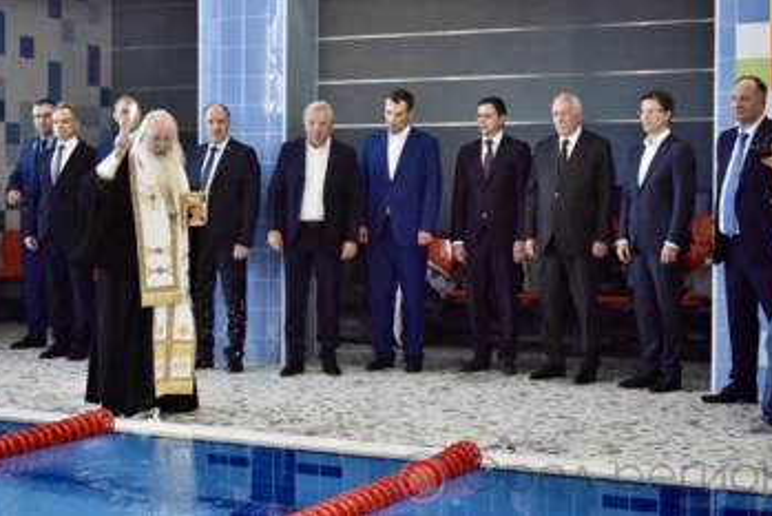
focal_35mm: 71
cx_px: 354
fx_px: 1523
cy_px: 223
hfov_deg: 28.4
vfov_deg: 19.2
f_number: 5.6
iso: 3200
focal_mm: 62
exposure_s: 1/640
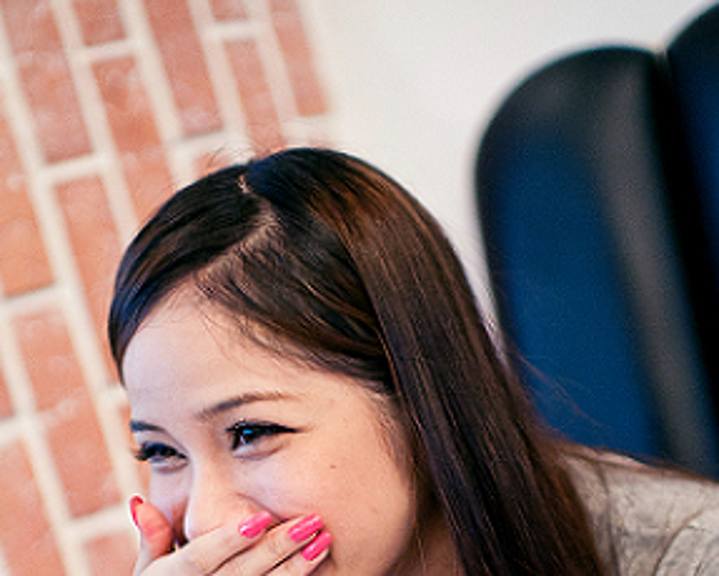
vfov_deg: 18.8
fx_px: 1704
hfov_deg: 23.8
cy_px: 528
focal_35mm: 80
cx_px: 278
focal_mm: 35
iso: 1600
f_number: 1.4
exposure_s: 1/125
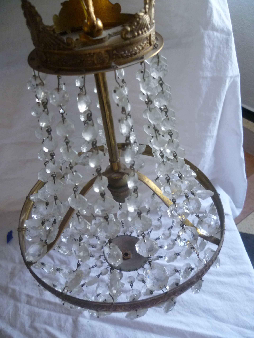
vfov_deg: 63.4
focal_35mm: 28
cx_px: 127
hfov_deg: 49.7
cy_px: 169
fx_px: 274
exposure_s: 1/30
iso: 320
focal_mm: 5
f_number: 2.8
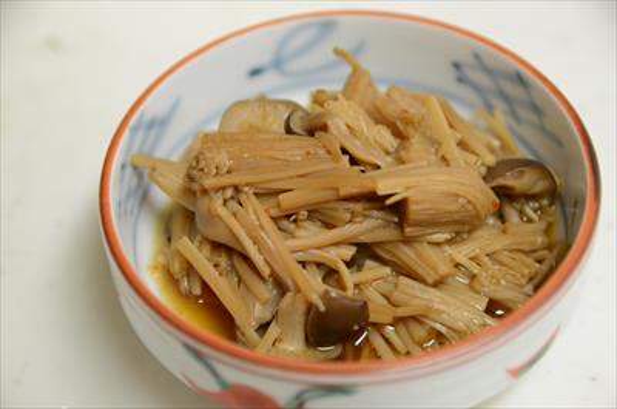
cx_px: 308
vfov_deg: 13.0
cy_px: 204
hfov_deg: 19.5
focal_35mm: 105
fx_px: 1796
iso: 400
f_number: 4
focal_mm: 70
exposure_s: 1/20
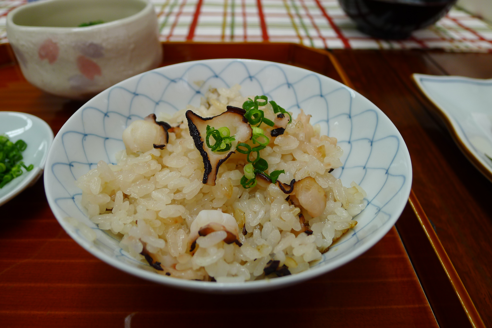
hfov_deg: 73.8
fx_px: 328
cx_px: 246
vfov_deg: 53.1
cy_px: 164
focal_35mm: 24
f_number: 2
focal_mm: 5.1
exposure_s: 1/80
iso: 80
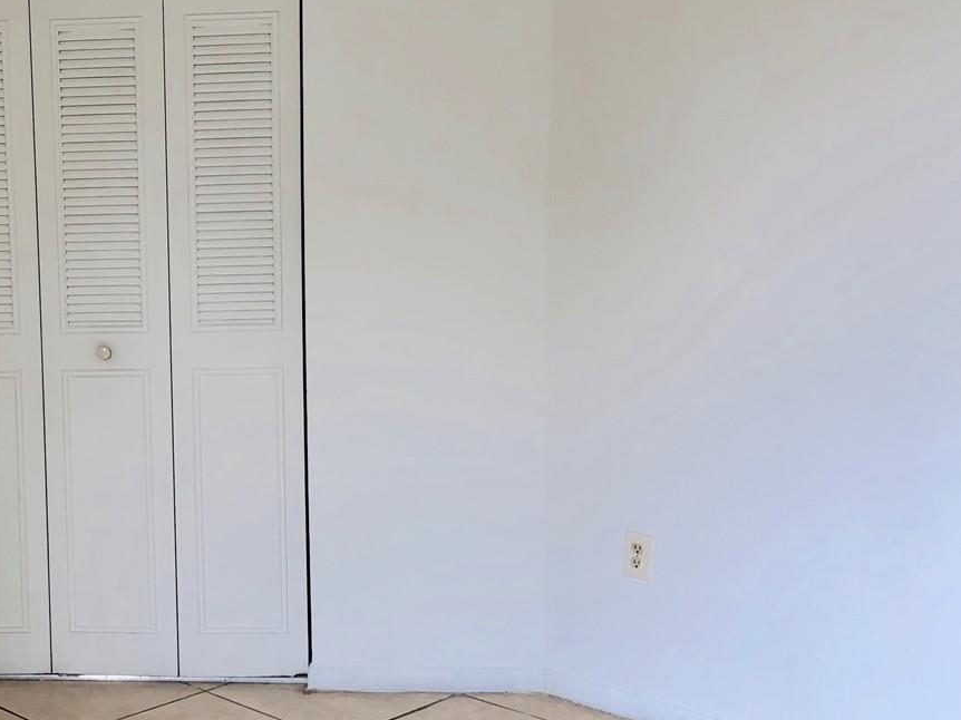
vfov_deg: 28.0
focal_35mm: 52
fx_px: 1443
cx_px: 138
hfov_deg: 35.2
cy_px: 319
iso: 20
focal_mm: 4
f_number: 1.8
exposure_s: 1/120
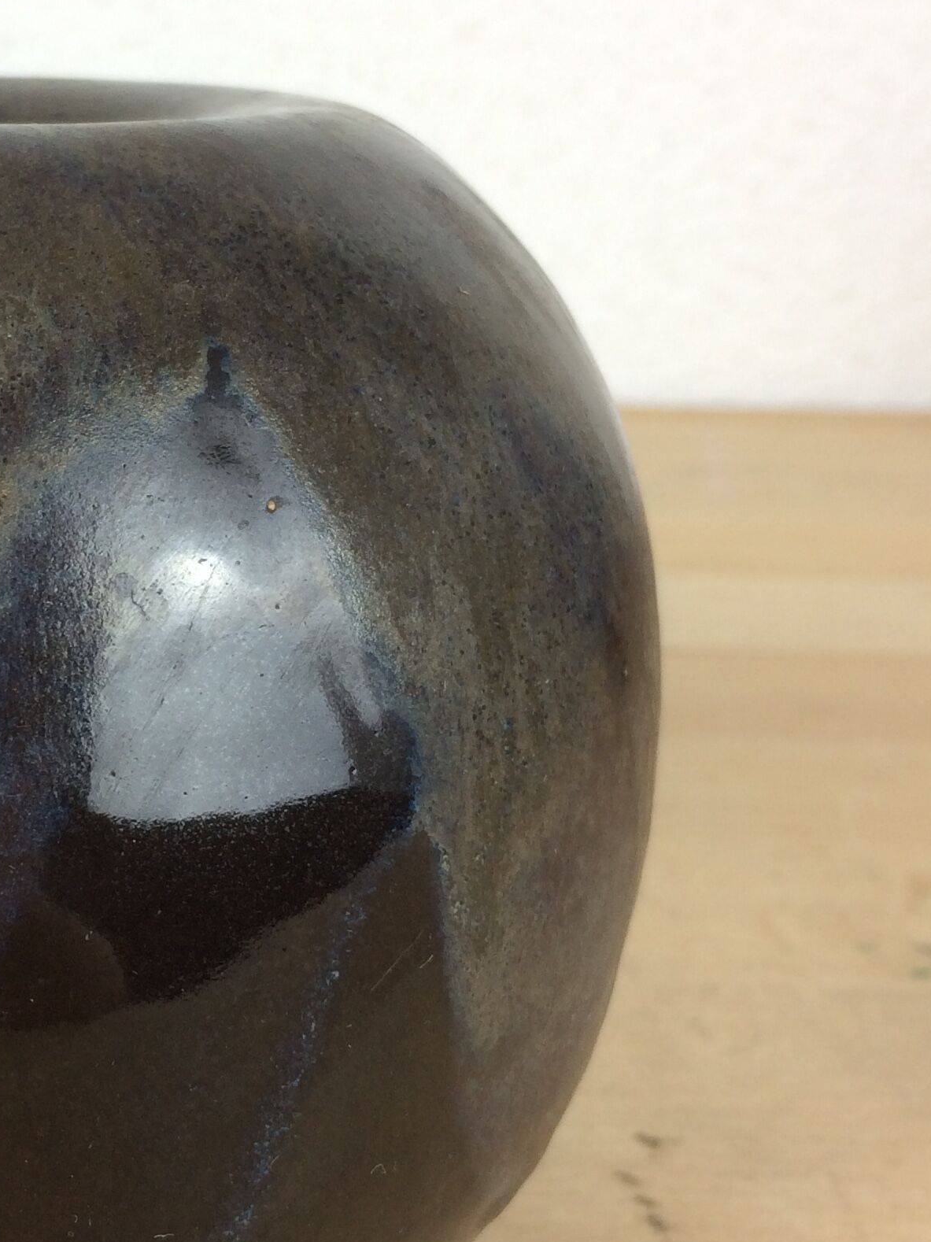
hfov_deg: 23.4
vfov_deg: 32.2
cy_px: 636
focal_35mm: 60
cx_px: -1
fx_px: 2152
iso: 50
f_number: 2.2
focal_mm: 4.15
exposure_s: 1/50
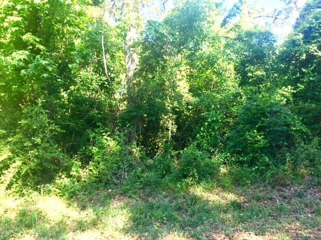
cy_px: 120
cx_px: 160
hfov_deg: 61.7
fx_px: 269
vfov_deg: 48.2
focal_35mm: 29
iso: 40
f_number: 2.2
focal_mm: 4.15
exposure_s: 1/120
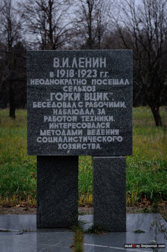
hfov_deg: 18.1
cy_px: 126
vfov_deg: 27.0
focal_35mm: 75
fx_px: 524
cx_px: 84
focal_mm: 50
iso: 640
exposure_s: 1/160
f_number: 3.2
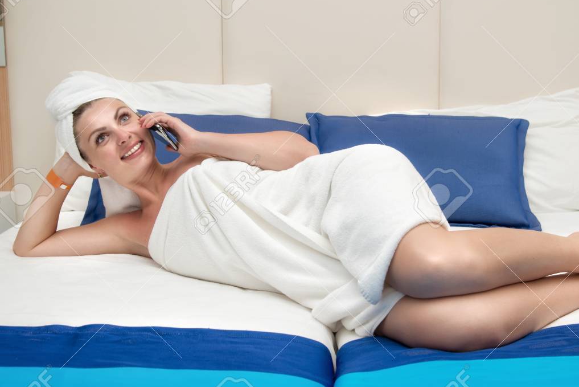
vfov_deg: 29.3
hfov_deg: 42.6
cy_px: 175
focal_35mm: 46
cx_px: 334
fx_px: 740
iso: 200
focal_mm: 36
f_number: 5.6
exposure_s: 1/160
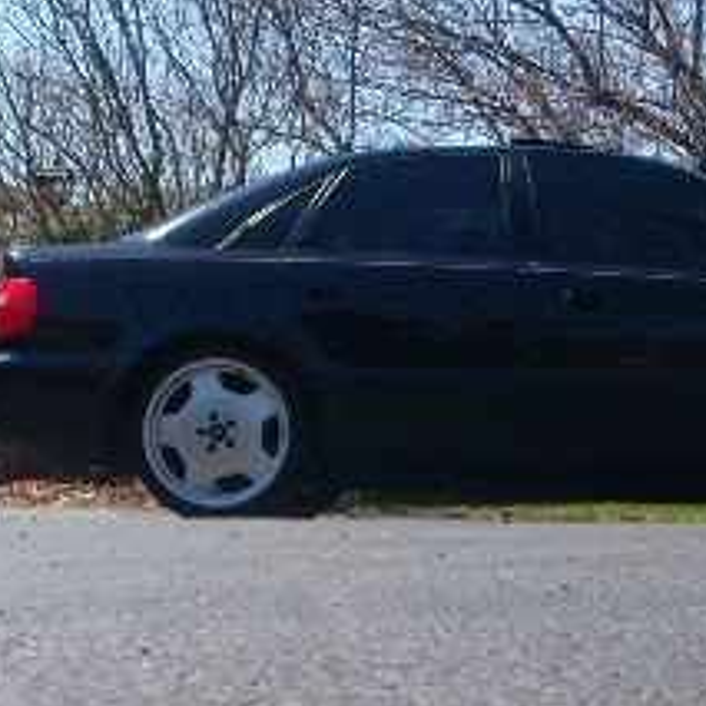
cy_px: 421
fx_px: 2331
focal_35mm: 101
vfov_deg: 17.2
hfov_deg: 17.0
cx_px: 620
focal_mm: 6.4
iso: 64
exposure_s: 1/270
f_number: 5.7
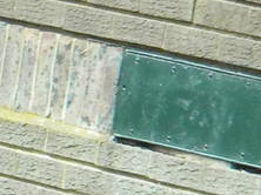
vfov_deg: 2.0
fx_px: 5709
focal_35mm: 758
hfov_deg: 2.6
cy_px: 292
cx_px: -414
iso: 281
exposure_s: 1/500
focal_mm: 19
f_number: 4.7
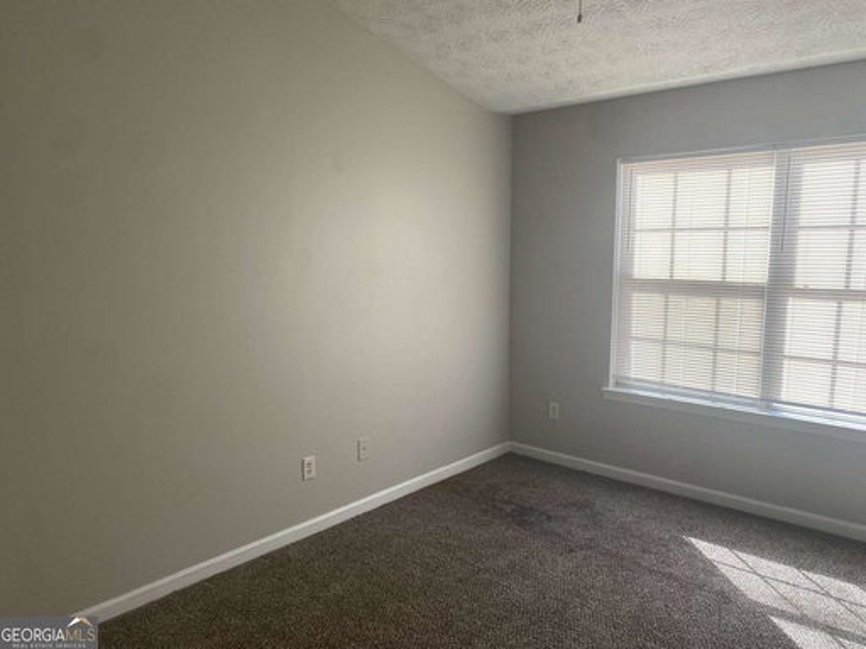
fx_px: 650
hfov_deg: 67.3
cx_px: 433
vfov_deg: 53.1
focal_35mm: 26
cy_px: 324
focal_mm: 4.25
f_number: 1.8
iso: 32
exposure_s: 1/180
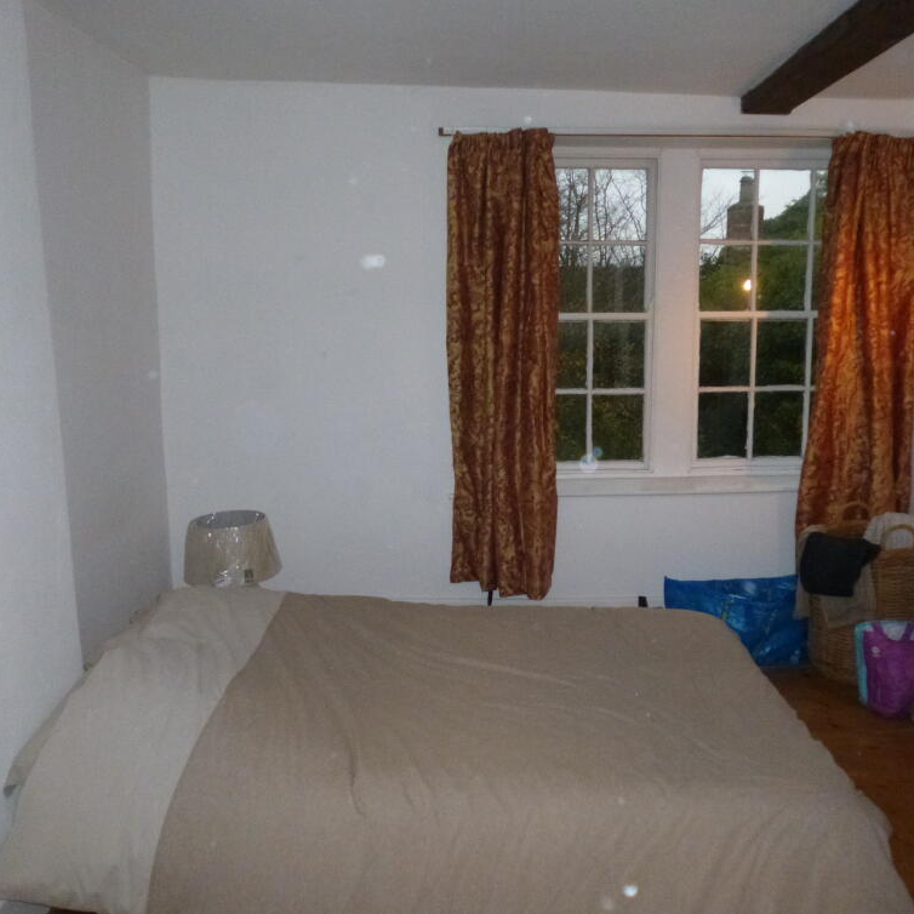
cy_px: 456
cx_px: 498
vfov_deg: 54.0
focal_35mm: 30
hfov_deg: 54.0
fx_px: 896
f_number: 2.8
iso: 800
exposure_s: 1/250
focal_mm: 4.3
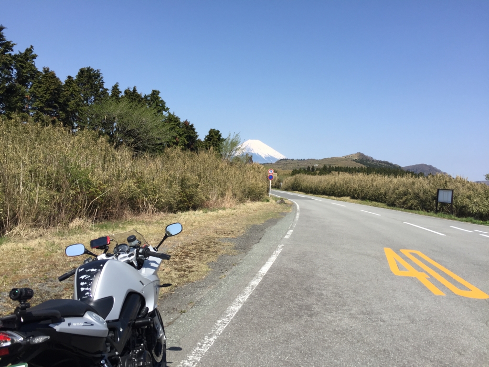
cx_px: 244
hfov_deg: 61.7
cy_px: 184
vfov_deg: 48.2
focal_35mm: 29
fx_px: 410
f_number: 2.2
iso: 32
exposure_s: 1/1883
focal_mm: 4.15
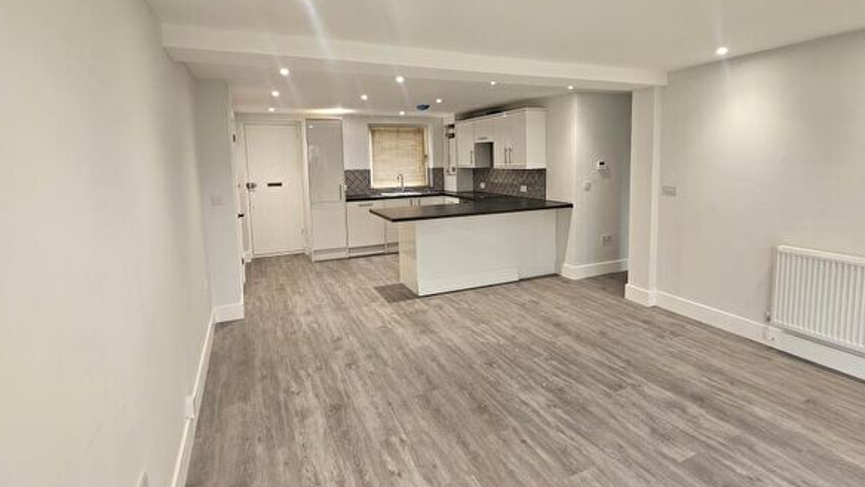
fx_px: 390
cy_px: 209
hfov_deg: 95.8
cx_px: 455
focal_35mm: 17
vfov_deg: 63.6
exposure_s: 1/50.3
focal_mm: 2.2
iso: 125
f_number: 2.2
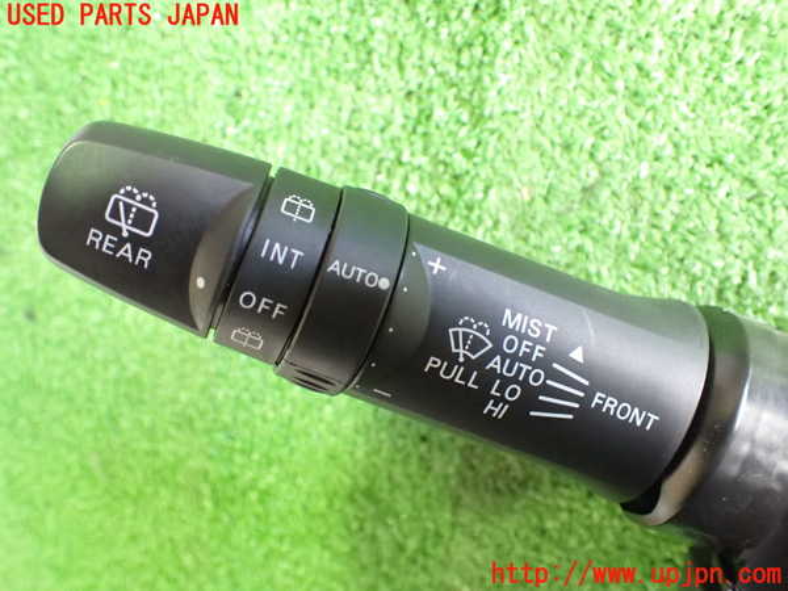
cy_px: 296
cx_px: 394
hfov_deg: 60.0
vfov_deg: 46.8
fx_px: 683
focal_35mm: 30
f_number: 2.3
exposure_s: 1/30
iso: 1250
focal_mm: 5.4
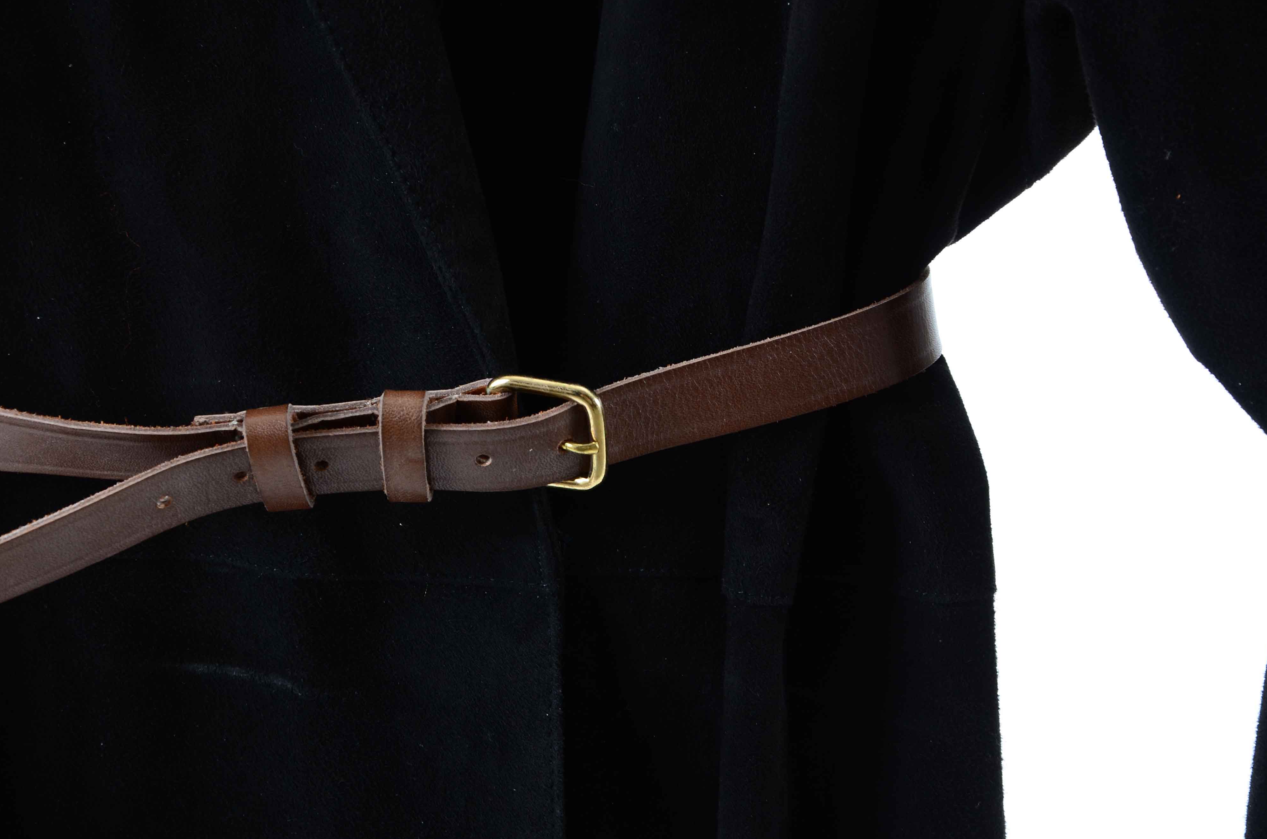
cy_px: 410
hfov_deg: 17.8
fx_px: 4039
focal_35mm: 115
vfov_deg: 11.9
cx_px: 598
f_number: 7.1
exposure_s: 1/160
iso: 200
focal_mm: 62
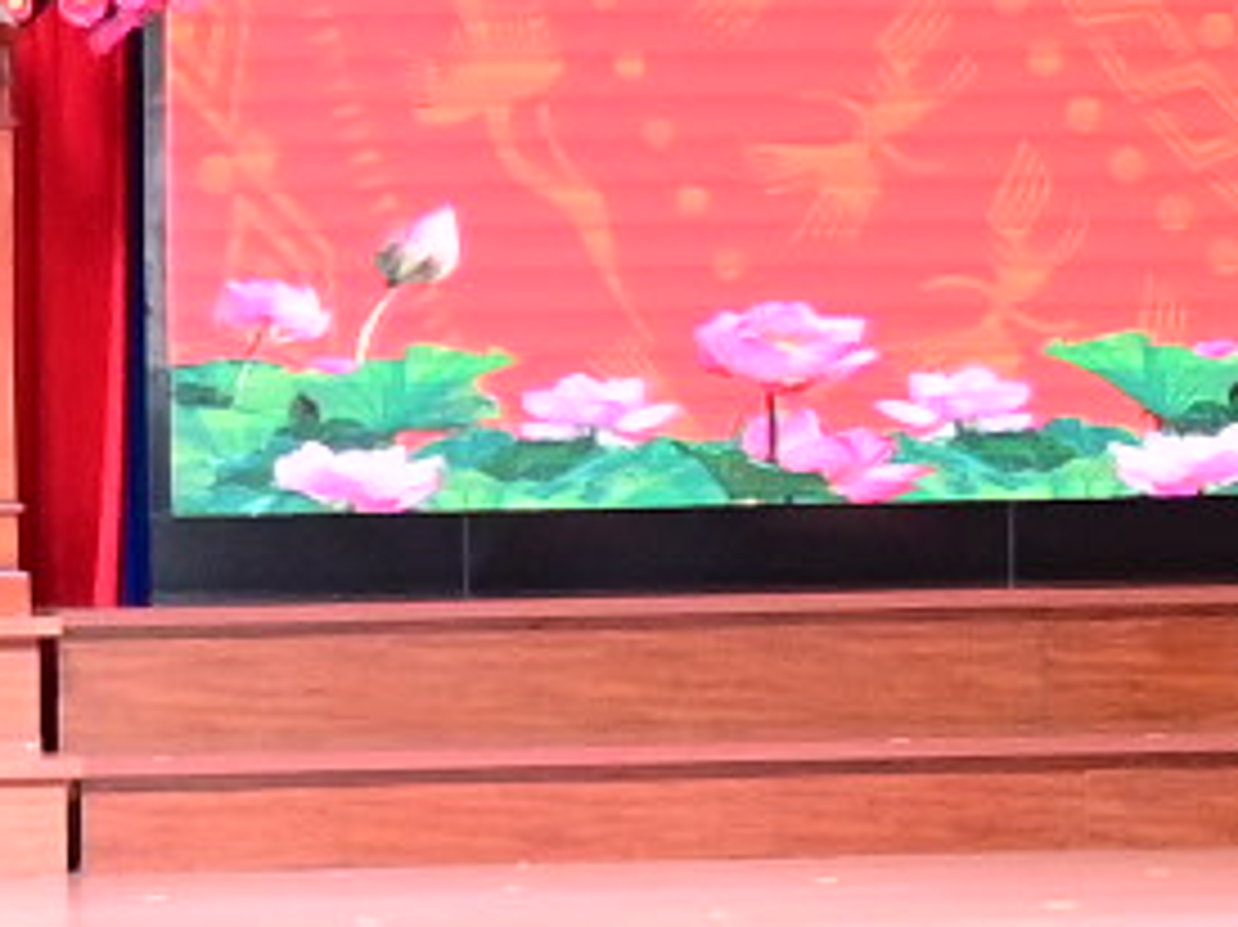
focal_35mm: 310
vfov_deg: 4.8
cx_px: 1233
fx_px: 11082
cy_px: -22
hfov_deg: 6.4
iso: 2500
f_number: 4
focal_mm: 30
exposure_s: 1/200
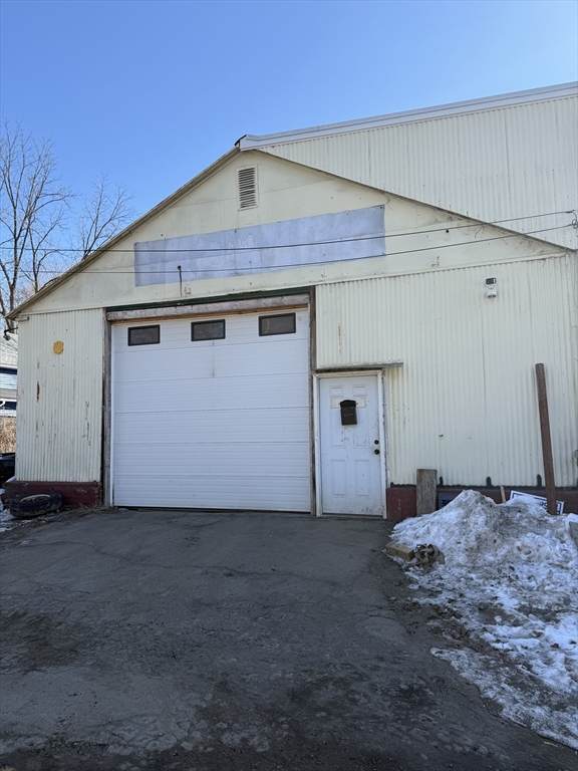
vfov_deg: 71.6
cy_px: 386
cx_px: 289
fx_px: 534
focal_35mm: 24
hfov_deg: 56.8
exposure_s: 1/2370
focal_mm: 6.76
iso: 80
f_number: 1.78
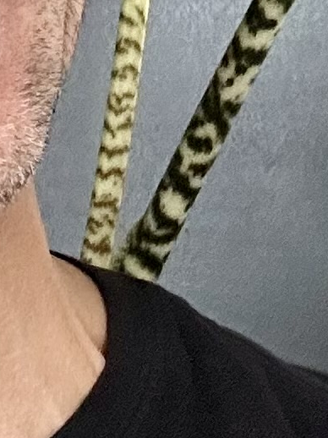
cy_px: 94
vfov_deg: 11.0
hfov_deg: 8.0
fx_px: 2263
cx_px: -268
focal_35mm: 179
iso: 400
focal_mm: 2.69
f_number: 1.9
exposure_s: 1/36
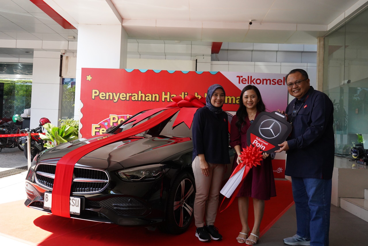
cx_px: 184
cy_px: 123
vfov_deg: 42.3
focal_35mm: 31
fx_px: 317
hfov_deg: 60.3
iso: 3200
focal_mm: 31
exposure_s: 1/2000
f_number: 4
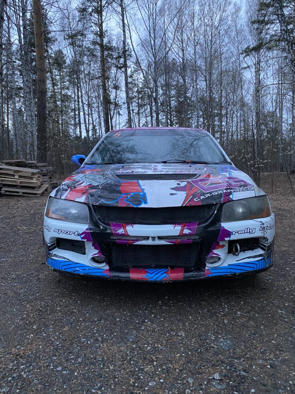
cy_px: 194
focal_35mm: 27
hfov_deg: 51.4
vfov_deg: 65.3
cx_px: 148
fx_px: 307
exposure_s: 1/50
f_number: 1.8
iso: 500
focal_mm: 4.25
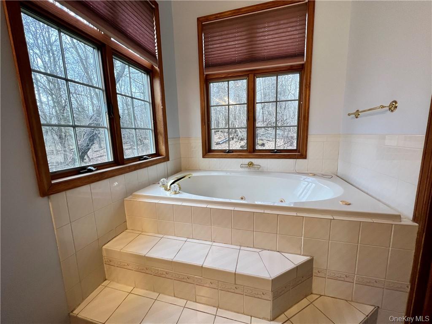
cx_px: 216
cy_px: 162
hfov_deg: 106.2
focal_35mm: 13
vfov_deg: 89.9
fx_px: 162
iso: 100
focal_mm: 1.57
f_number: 1.8
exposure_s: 1/120
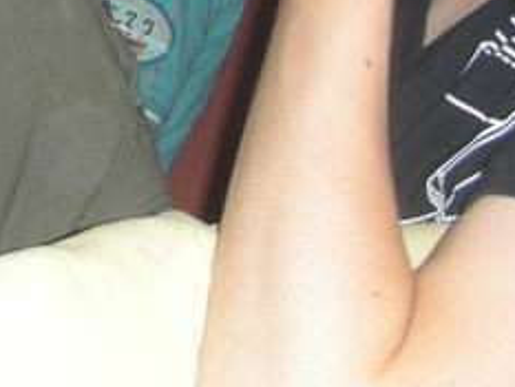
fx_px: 2292
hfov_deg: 12.1
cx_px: -323
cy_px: -354
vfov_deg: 9.1
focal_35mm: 154
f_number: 3
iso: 101
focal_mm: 5.8
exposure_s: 1/60.1
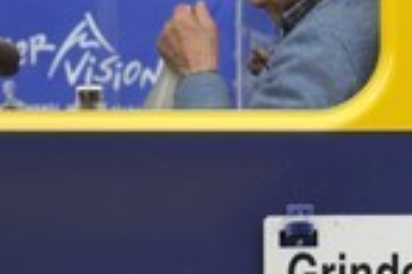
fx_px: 2460
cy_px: 106
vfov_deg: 6.4
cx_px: 562
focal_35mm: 215
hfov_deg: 9.4
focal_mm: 50
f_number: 4.8
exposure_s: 1/200
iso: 100
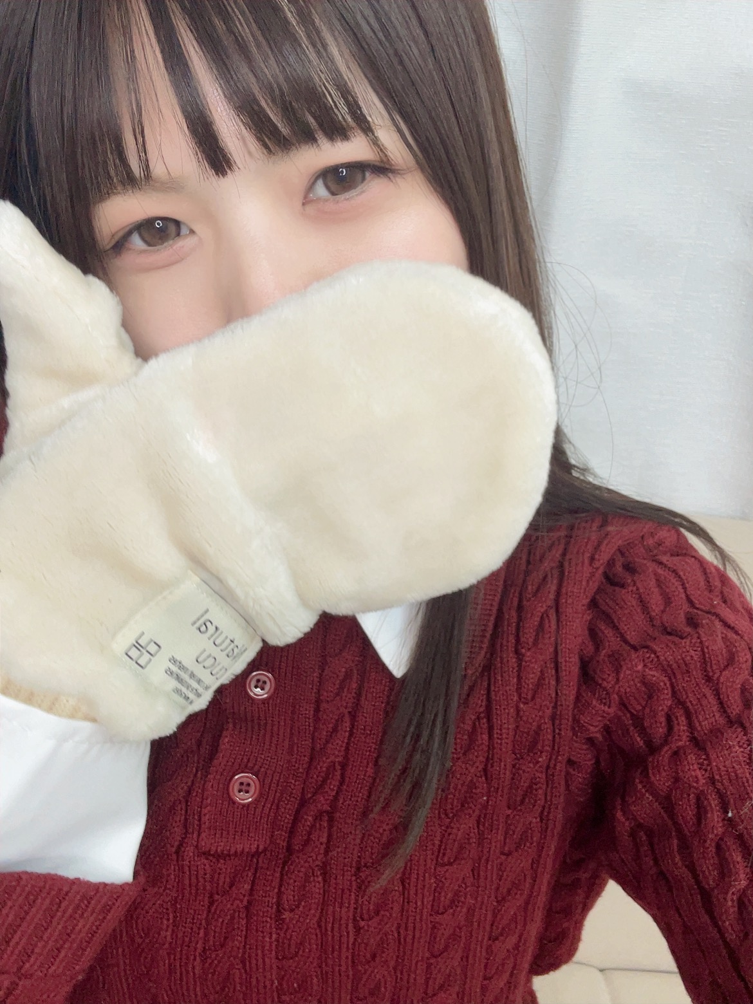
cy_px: 502
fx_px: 870
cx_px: 376
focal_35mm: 30
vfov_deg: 60.0
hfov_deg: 46.8
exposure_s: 1/100
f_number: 1.9
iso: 40
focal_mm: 2.69
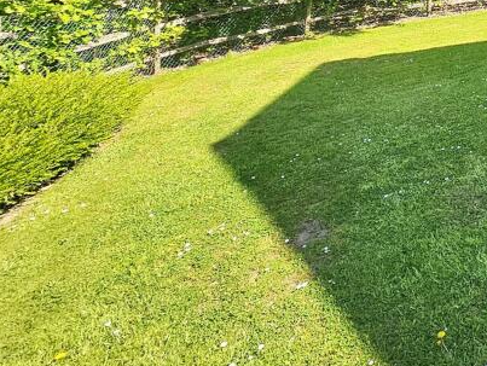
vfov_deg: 35.7
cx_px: 614
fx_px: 465
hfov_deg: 37.6
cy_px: -51
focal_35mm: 33
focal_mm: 2.2
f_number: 2.2
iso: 50
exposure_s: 1/917
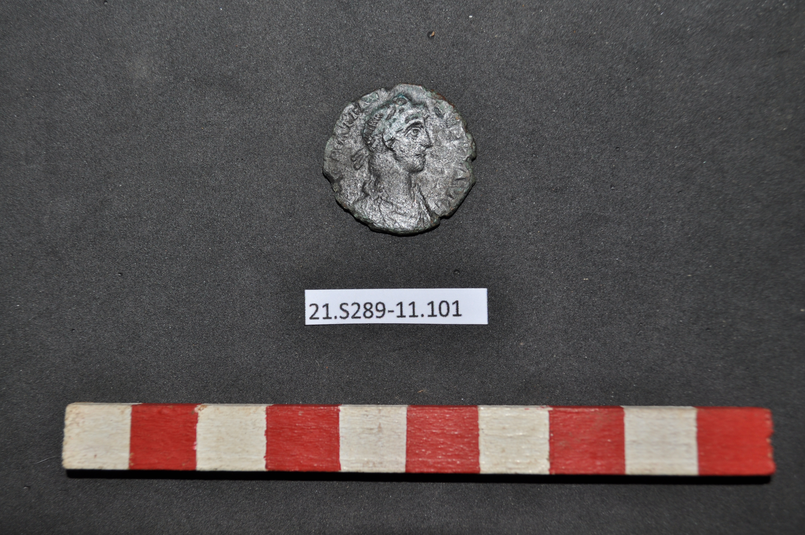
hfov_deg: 43.7
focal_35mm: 45
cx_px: 402
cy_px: 268
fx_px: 1005
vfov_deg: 29.8
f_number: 5.6
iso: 200
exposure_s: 1/125
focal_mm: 30
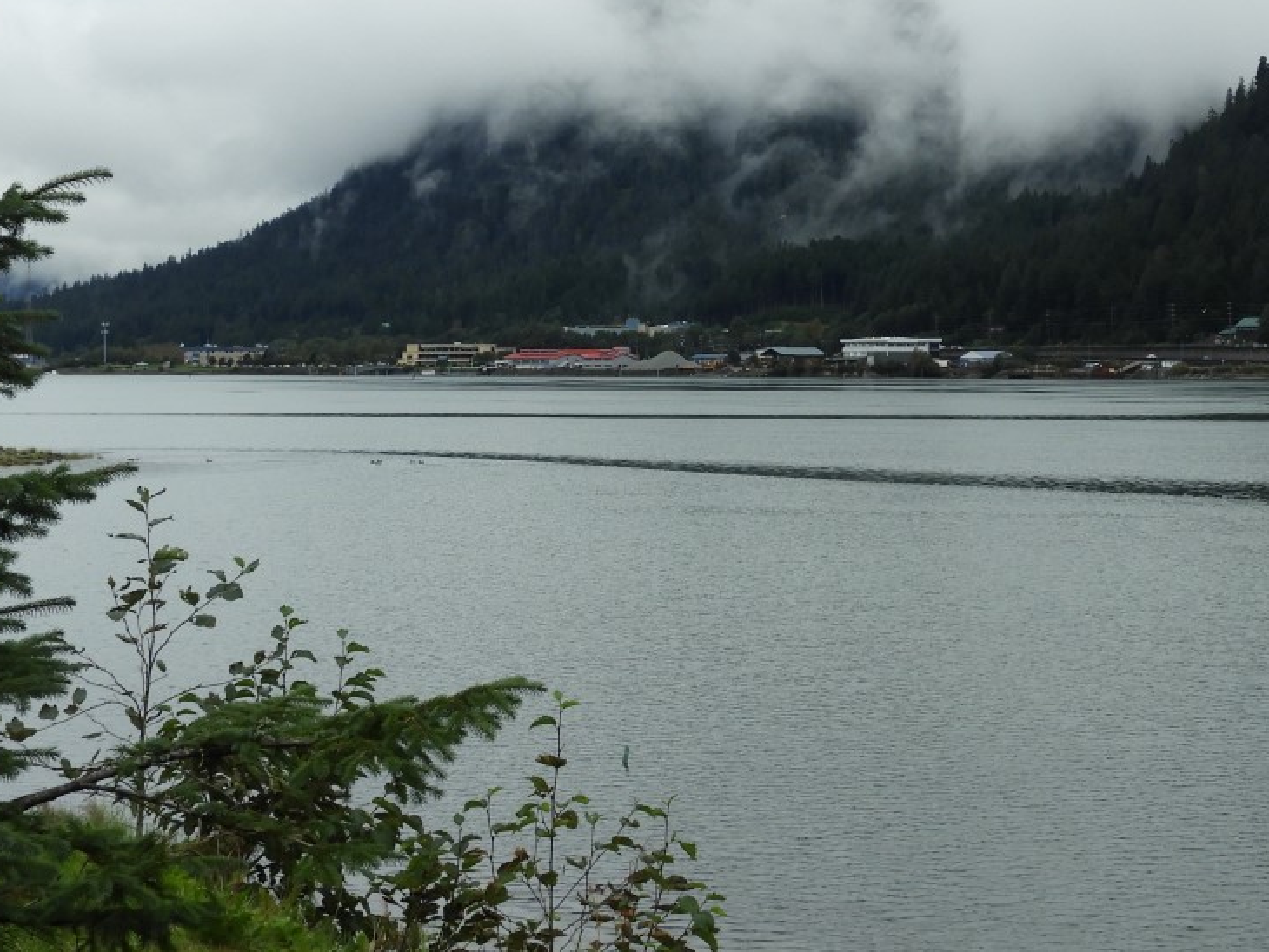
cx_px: 727
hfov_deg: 28.1
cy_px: 363
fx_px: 2530
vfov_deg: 21.3
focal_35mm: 69
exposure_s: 1/640
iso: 100
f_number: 3.8
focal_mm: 6.3
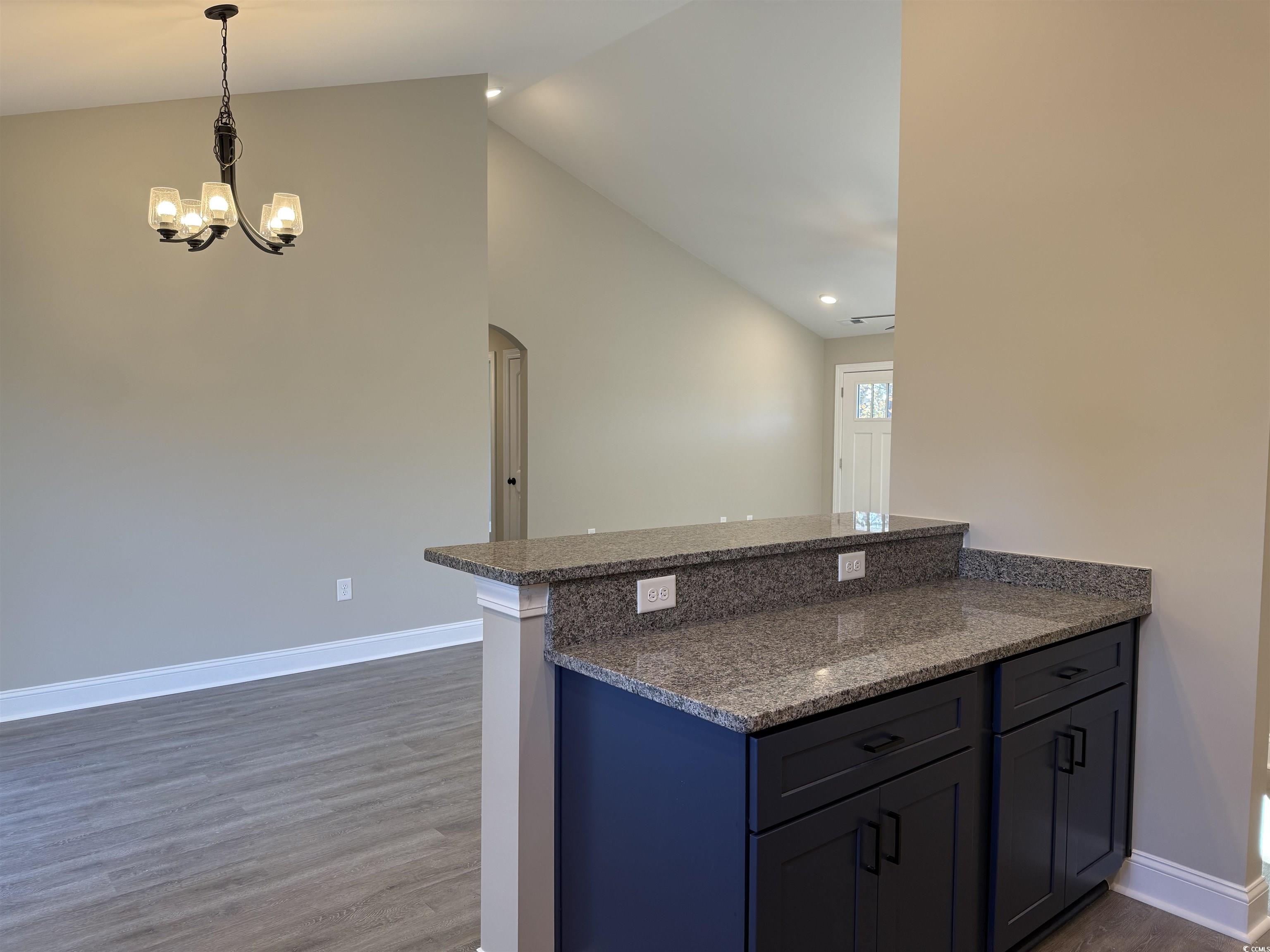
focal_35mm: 24
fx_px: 881
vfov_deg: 56.8
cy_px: 476
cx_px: 635
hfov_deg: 71.6
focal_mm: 6.76
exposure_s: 1/120
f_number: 1.78
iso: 125
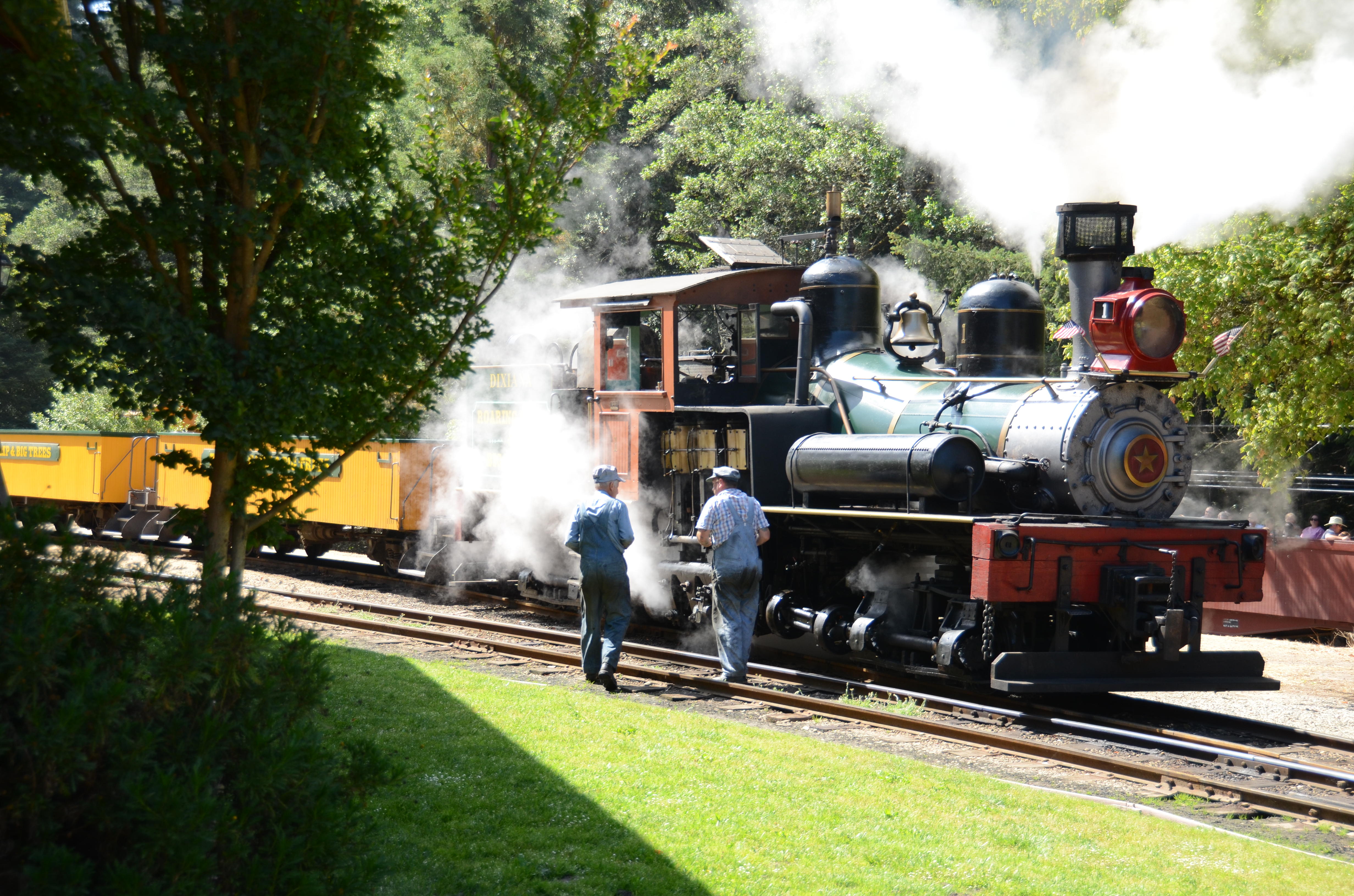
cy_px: 448
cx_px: 677
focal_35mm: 63
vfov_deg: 21.5
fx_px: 2365
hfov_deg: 32.0
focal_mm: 42
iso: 250
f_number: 5
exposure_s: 1/400
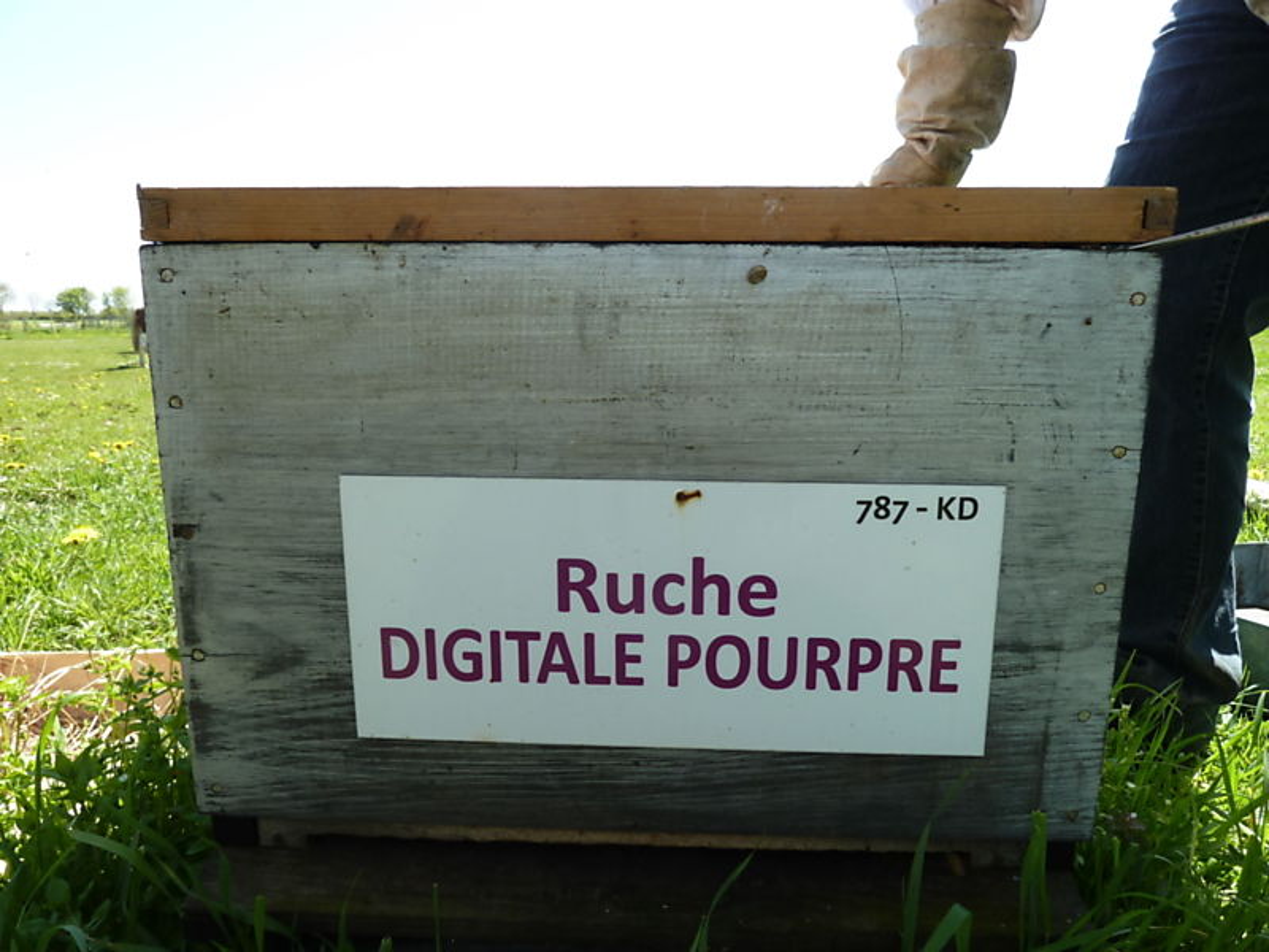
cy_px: 476
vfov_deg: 54.9
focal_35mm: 25
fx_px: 916
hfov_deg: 69.4
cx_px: 634
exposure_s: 1/200
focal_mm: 4.1
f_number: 4
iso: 80
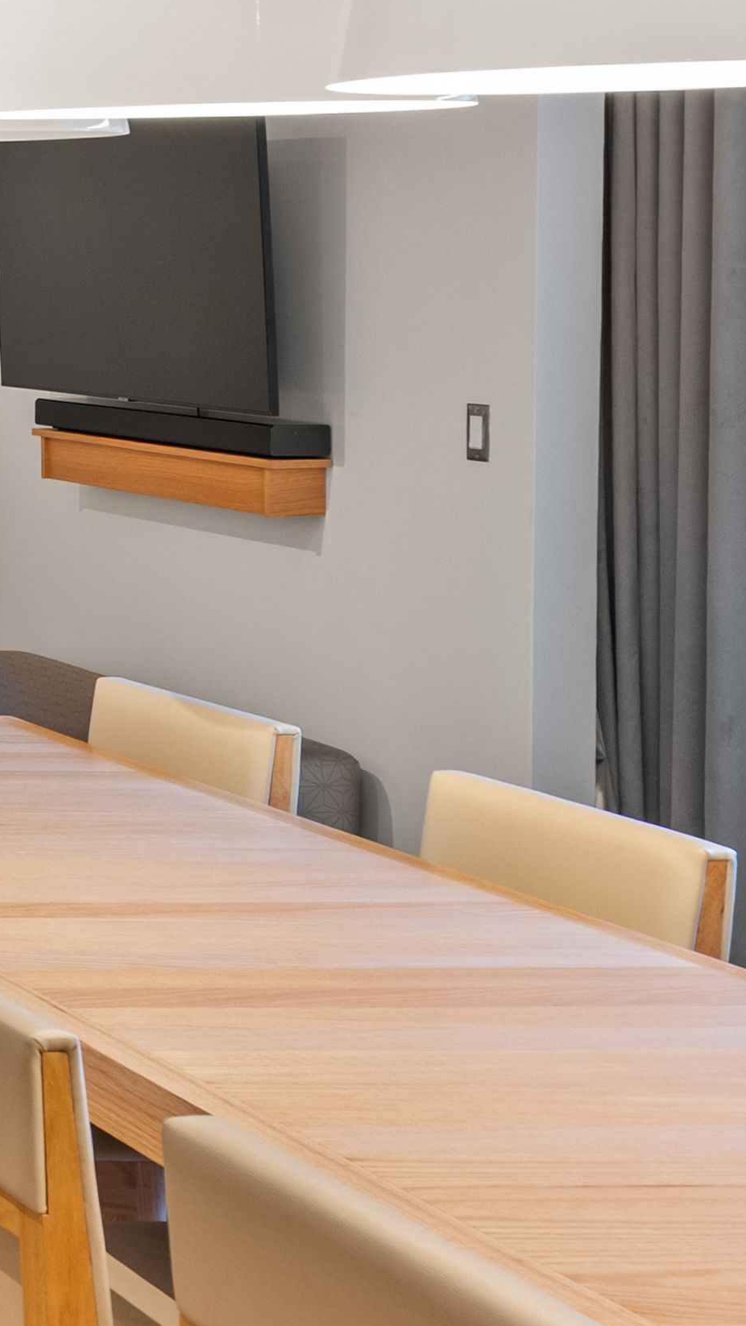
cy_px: 332
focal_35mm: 79
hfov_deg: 11.1
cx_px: -1357
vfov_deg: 26.5
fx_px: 2775
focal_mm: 20.5
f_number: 7.1
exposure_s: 1.6
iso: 400
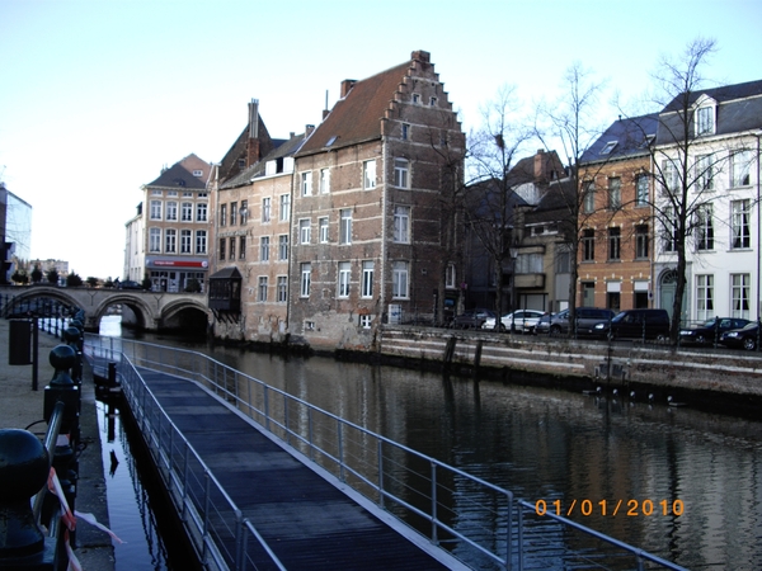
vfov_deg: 37.7
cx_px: 381
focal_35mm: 38
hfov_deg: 49.0
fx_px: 836
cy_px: 286
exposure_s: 1/125
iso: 64
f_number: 2.8
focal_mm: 7.9
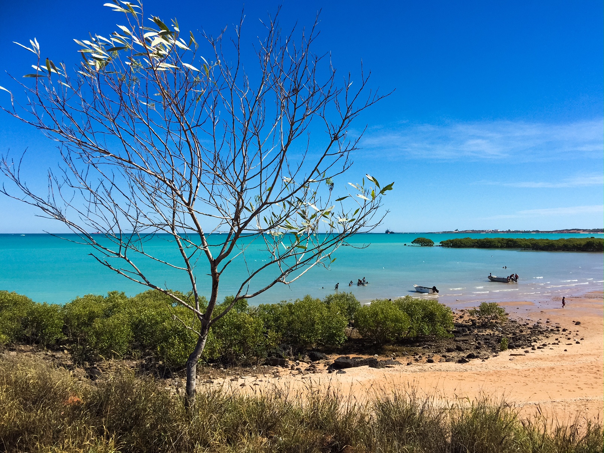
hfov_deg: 61.7
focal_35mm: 29
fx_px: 506
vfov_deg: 48.2
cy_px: 226
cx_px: 302
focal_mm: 4.15
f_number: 2.2
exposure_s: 1/2326
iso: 32
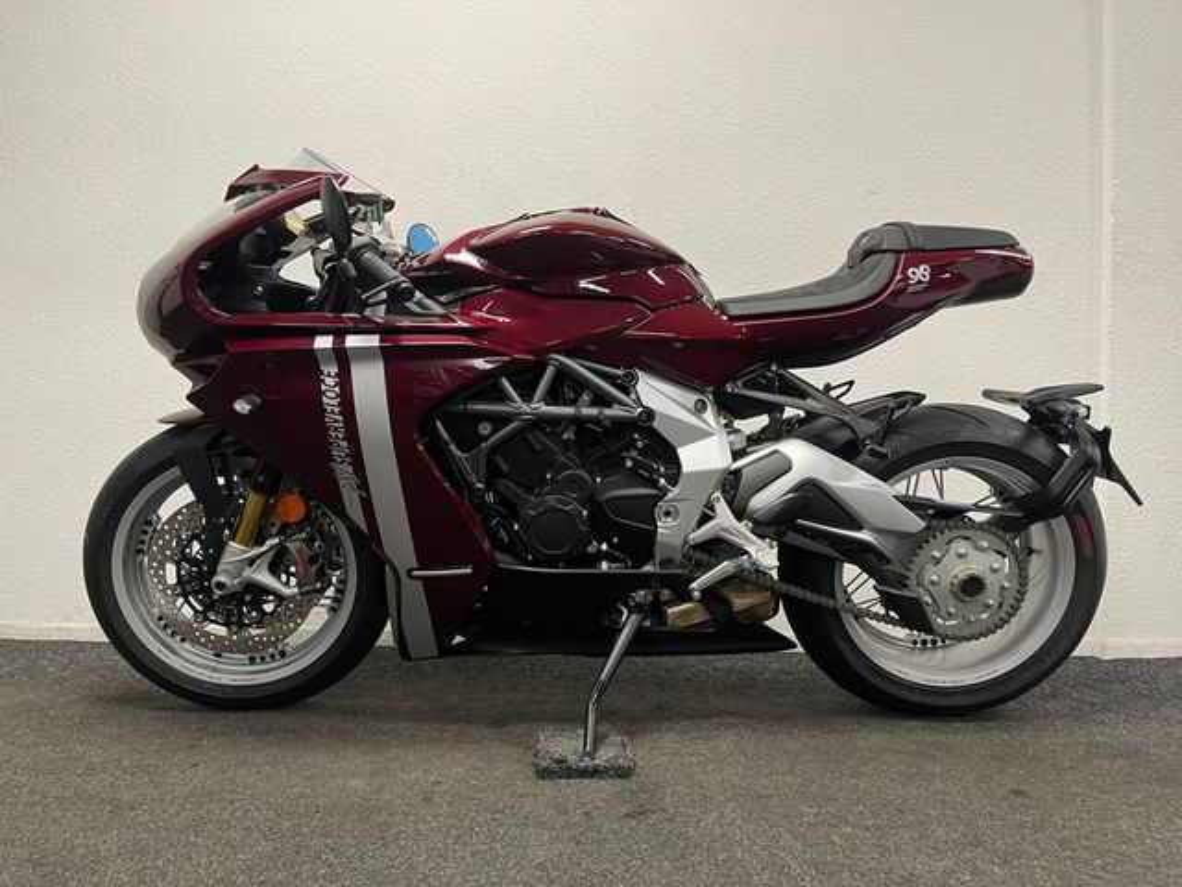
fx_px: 888
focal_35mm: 26
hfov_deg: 67.3
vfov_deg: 53.1
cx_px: 591
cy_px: 444
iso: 100
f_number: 1.6
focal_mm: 5.1
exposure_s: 1/50
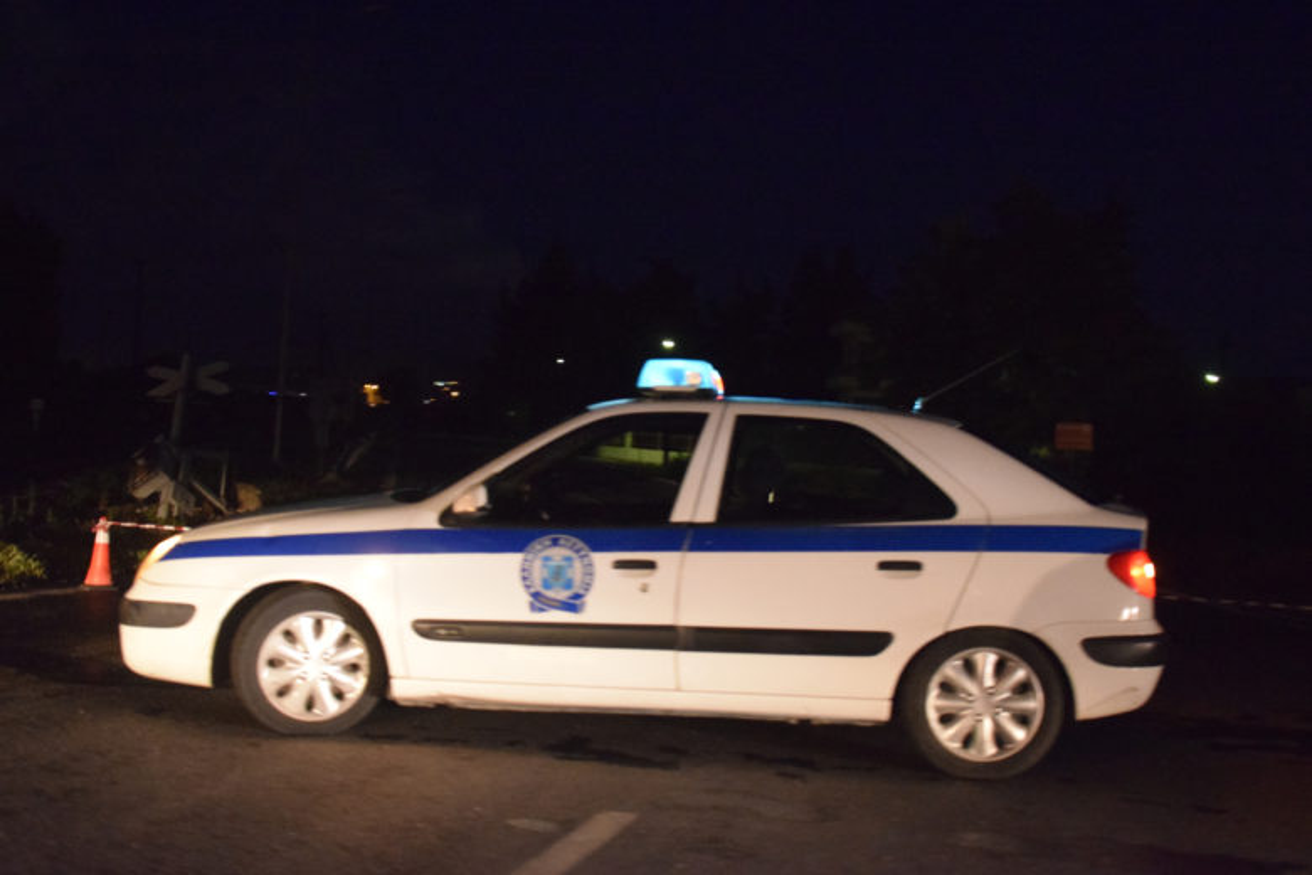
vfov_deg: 31.9
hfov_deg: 46.4
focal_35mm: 42
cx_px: 656
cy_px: 438
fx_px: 1531
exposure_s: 1/50
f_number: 3.5
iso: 8000
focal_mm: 28
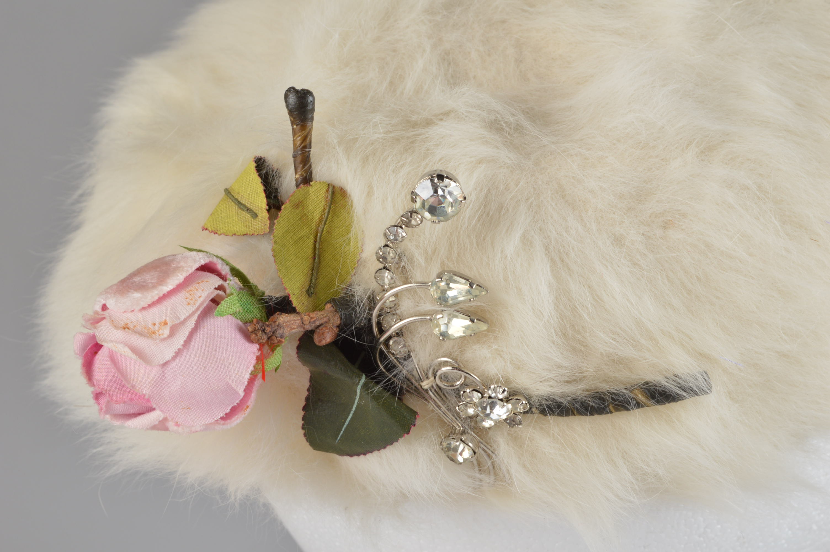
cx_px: 415
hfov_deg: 29.3
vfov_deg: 19.7
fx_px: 1589
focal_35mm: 69
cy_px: 276
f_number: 14
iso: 200
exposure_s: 1/125
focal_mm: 46
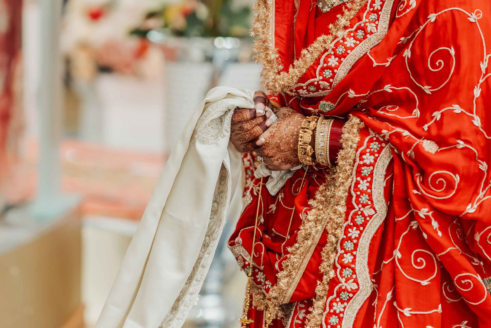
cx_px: 246
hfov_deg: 16.1
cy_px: 164
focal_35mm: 127
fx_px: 1732
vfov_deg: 10.8
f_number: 2
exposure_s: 1/250
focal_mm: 85
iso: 500
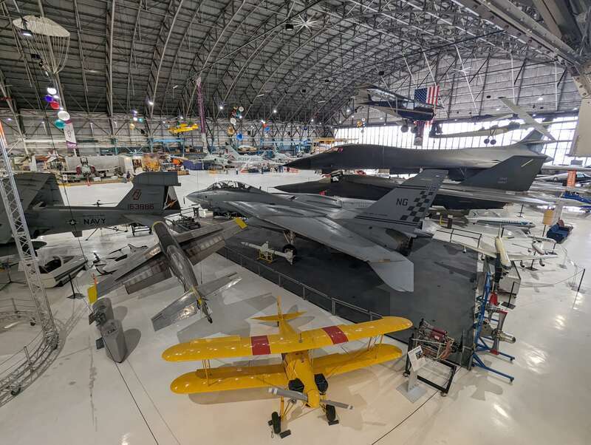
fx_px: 273
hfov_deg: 94.4
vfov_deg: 78.2
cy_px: 222
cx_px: 296
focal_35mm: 16
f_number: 2.2
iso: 96
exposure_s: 1/23.8
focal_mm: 2.35
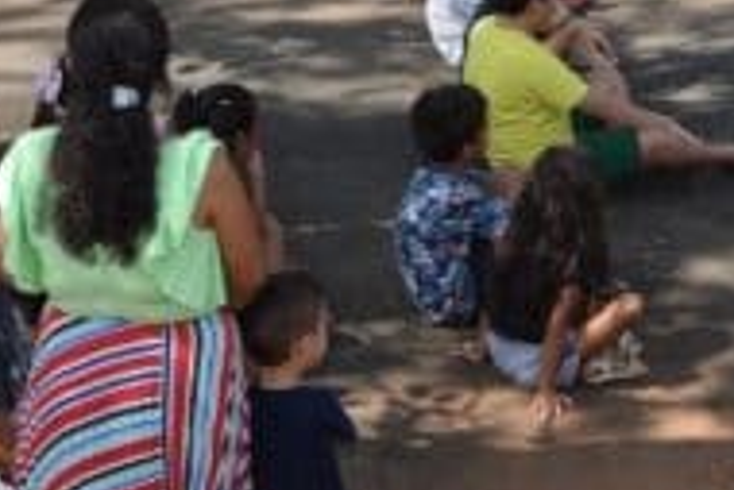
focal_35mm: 154
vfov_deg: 8.7
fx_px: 3142
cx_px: 800
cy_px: -272
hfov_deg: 13.1
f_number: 6.3
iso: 100
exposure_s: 1/160
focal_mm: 26
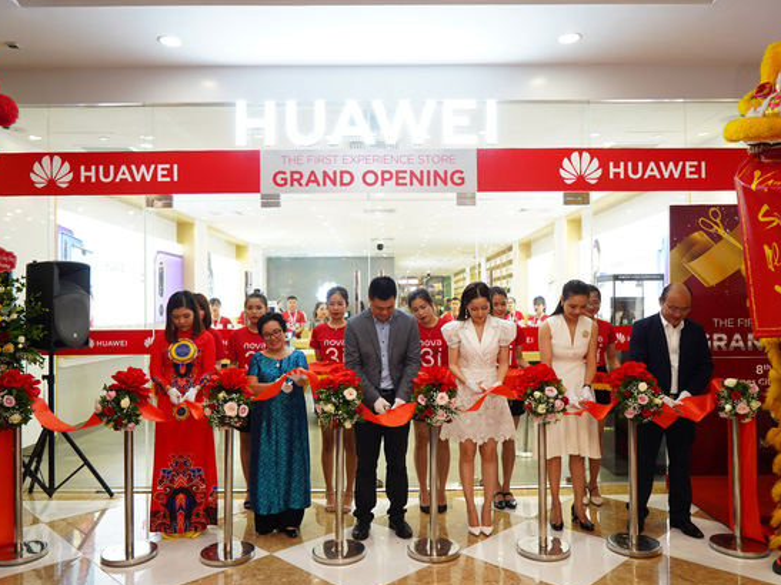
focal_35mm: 27
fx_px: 609
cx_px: 395
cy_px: 303
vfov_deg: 51.3
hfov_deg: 65.3
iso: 1600
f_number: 4.5
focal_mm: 24
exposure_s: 1/125
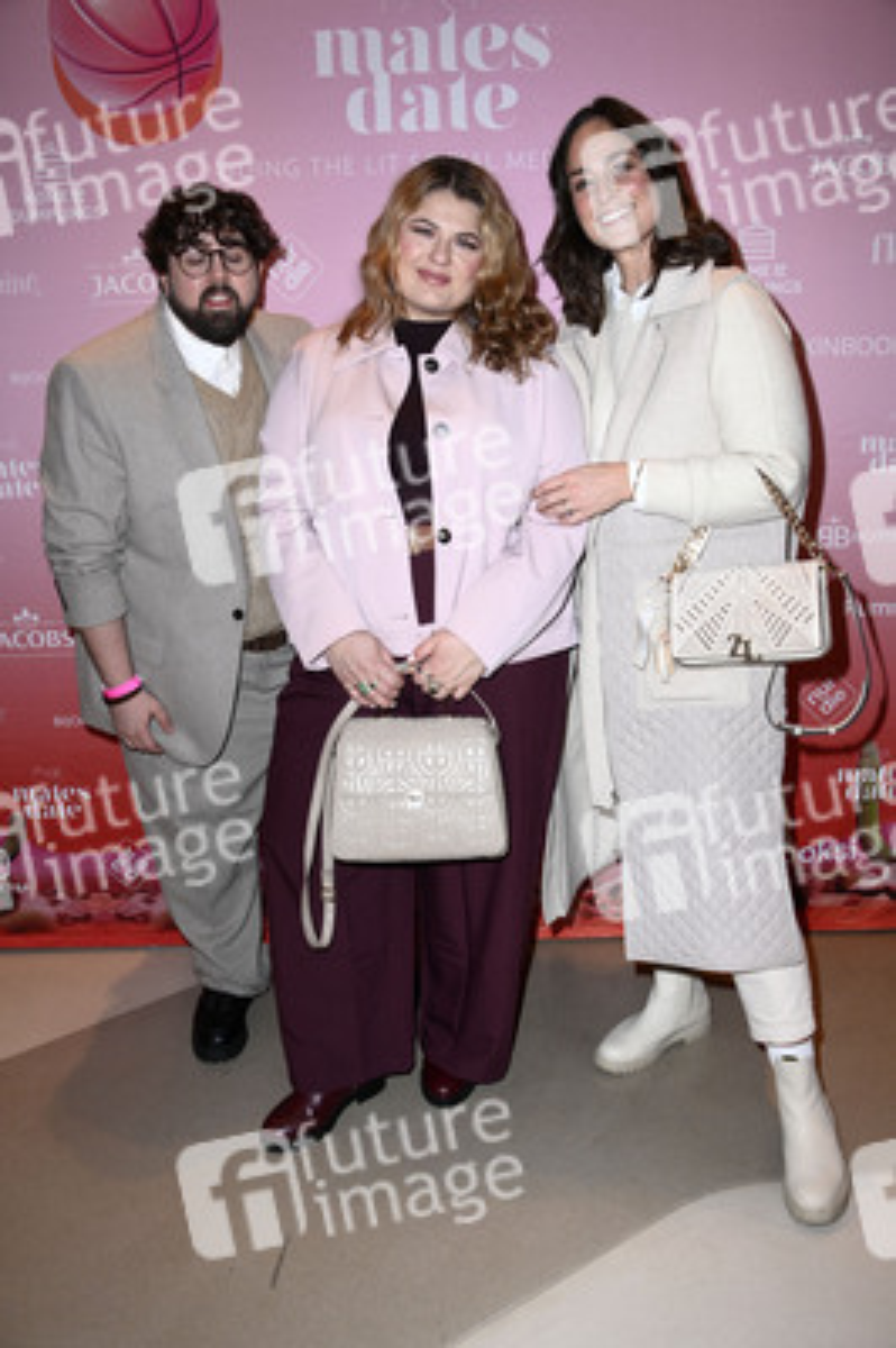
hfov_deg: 41.0
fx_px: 1197
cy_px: 674
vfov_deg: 58.8
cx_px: 448
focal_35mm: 32
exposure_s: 1/200
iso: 1000
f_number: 5.6
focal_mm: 32
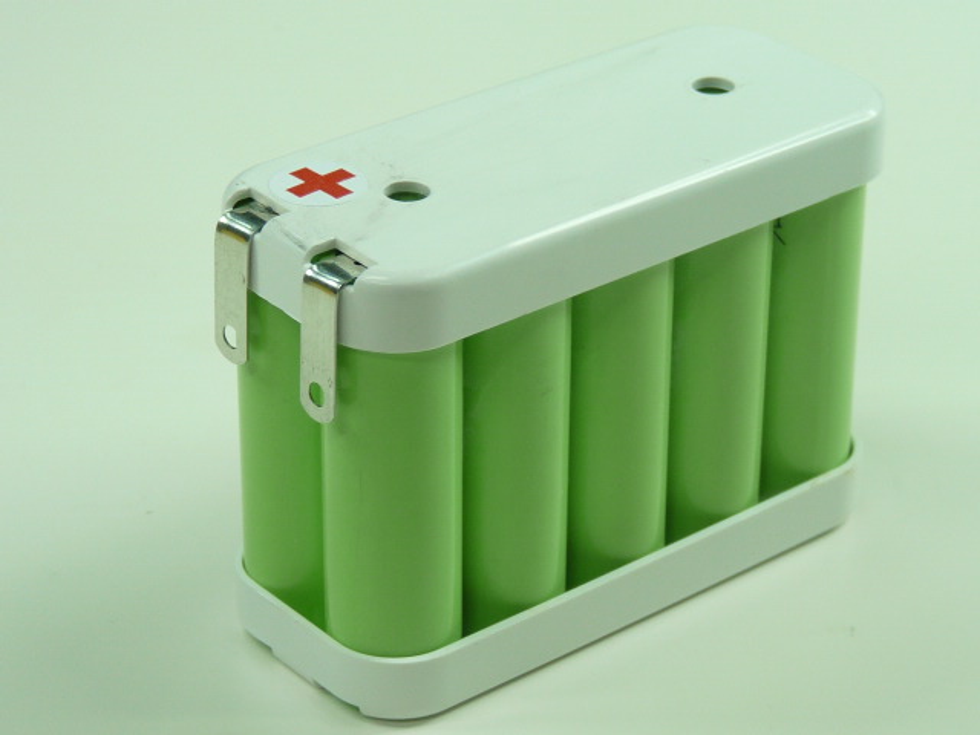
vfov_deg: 12.9
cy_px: 368
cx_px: 490
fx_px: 3256
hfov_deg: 17.1
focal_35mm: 115
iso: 100
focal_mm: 11.5
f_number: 3.4
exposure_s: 1/40
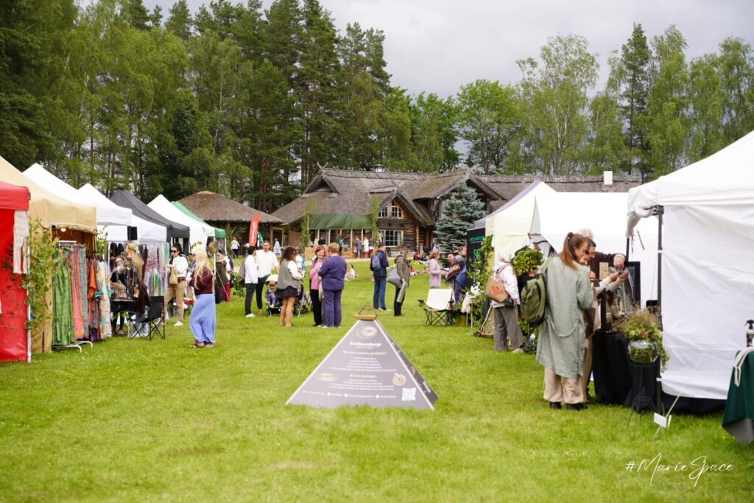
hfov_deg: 32.9
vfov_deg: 22.3
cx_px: 377
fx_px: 1278
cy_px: 252
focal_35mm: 61
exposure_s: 1/1600
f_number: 4.5
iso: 500
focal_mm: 61
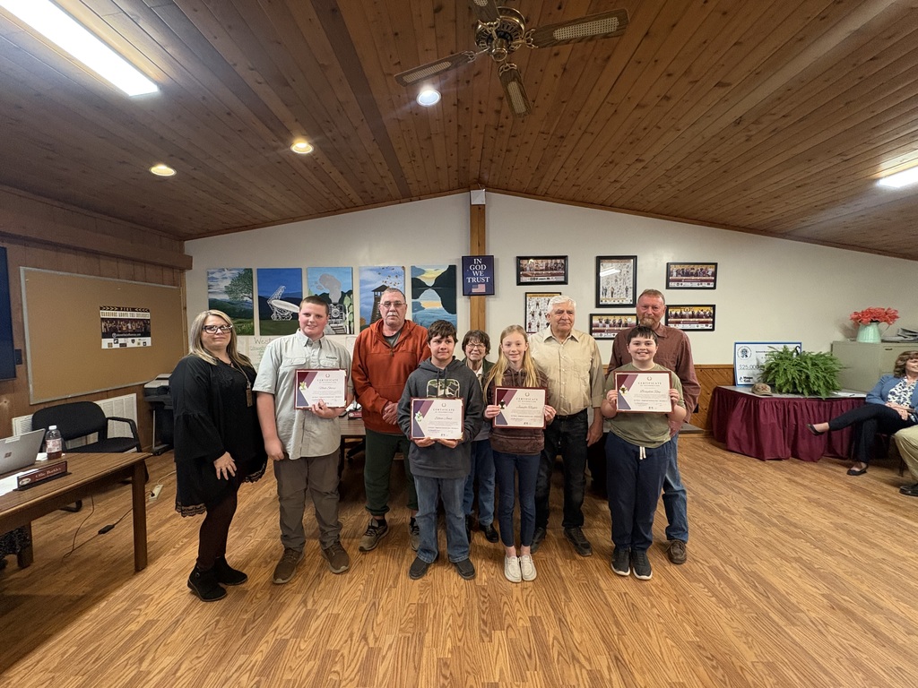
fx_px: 371
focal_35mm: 14
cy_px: 344
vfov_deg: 85.7
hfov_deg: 102.1
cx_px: 459
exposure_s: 1/60
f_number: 2.2
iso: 400
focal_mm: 2.22
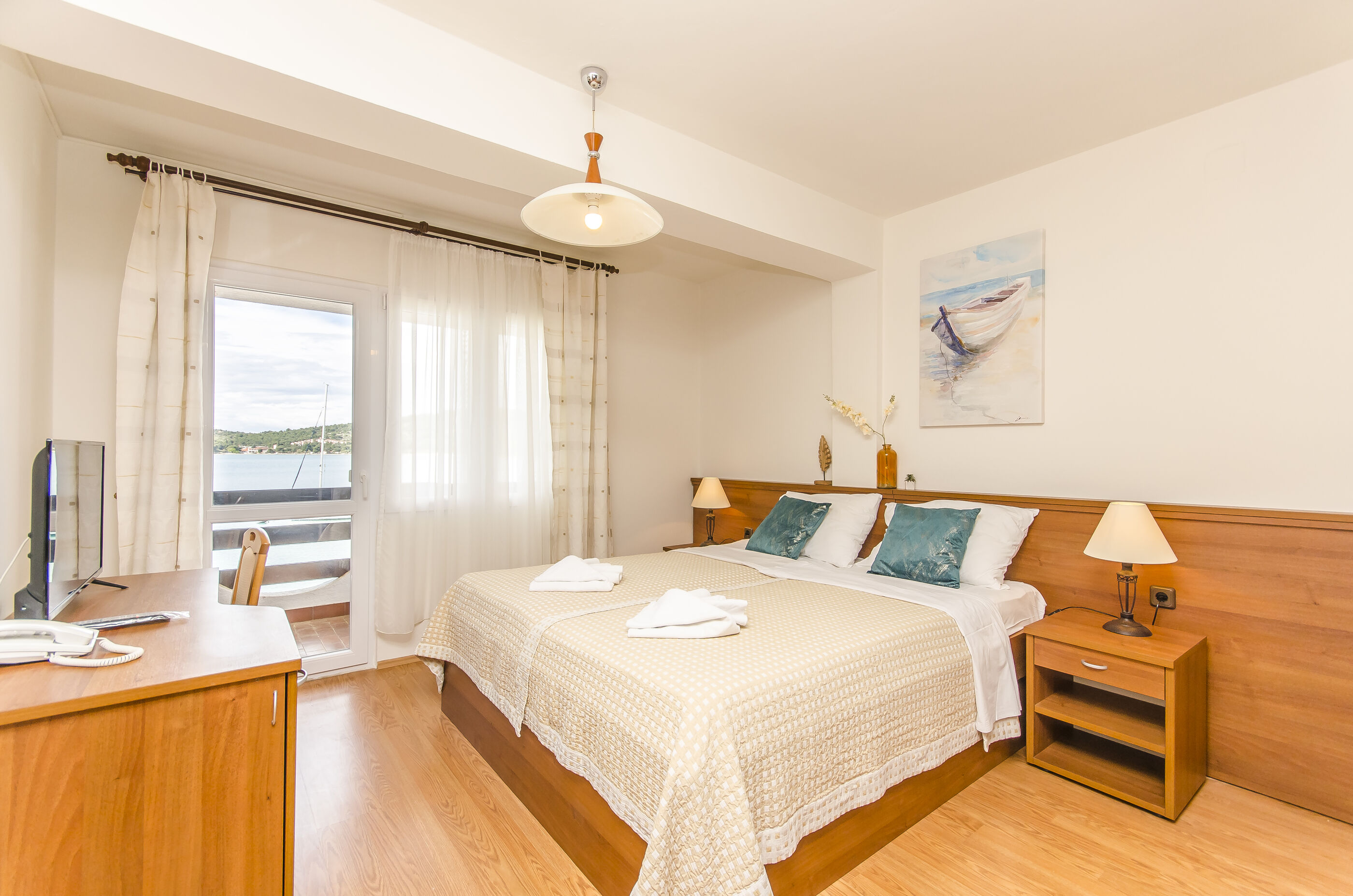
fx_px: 563
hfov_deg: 100.5
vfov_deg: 77.1
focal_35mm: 15
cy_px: 448
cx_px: 676
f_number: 8
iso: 100
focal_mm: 10
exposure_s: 1/100
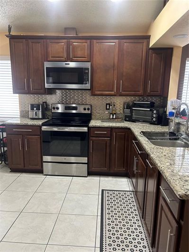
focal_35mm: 26
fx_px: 189
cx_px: 94
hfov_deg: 53.1
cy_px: 126
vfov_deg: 67.3
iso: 160
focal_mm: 5.7
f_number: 1.5
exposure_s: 1/60
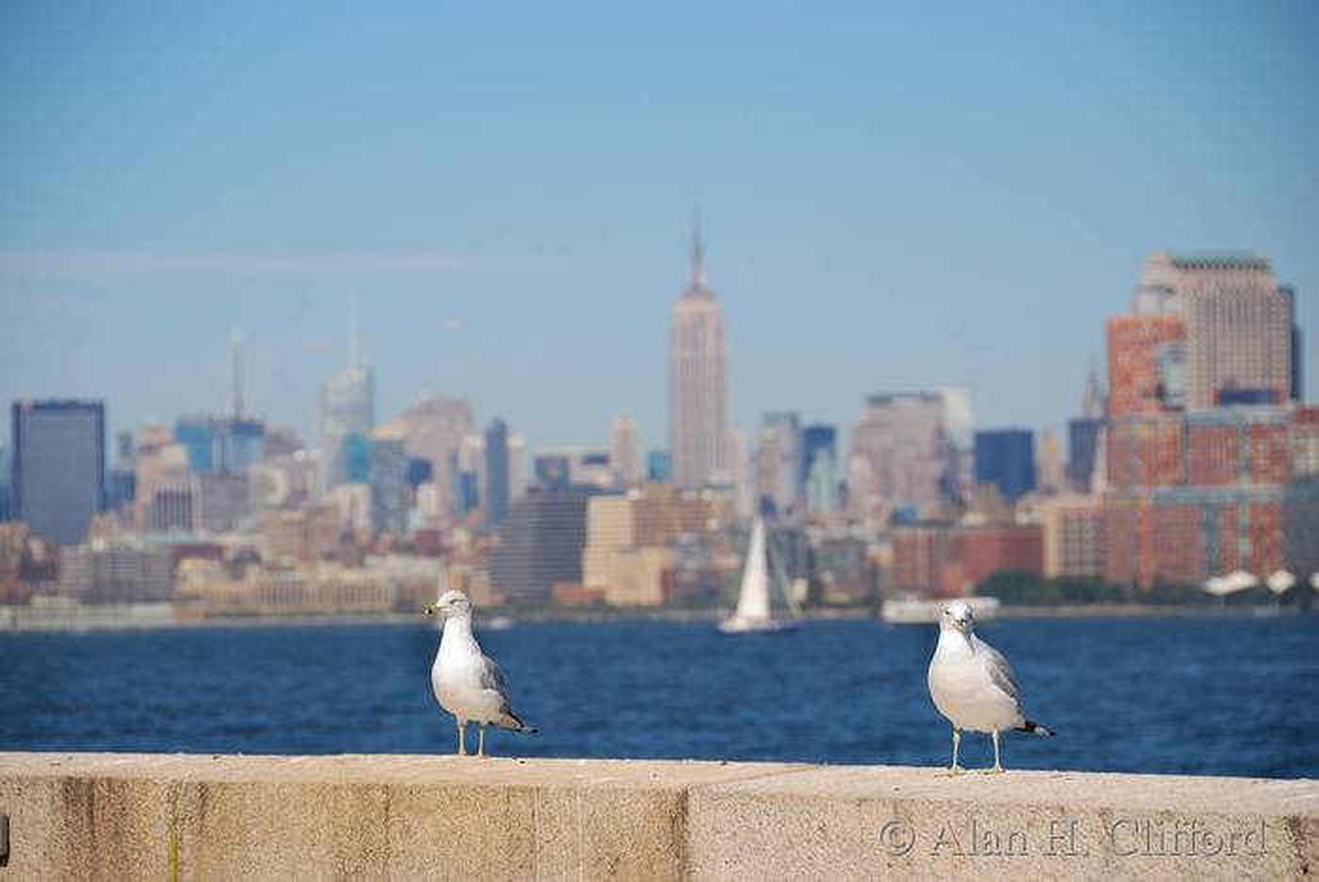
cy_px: 441
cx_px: 660
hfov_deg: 11.4
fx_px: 6600
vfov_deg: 7.6
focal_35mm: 180
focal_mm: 120
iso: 100
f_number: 5.6
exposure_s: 1/500
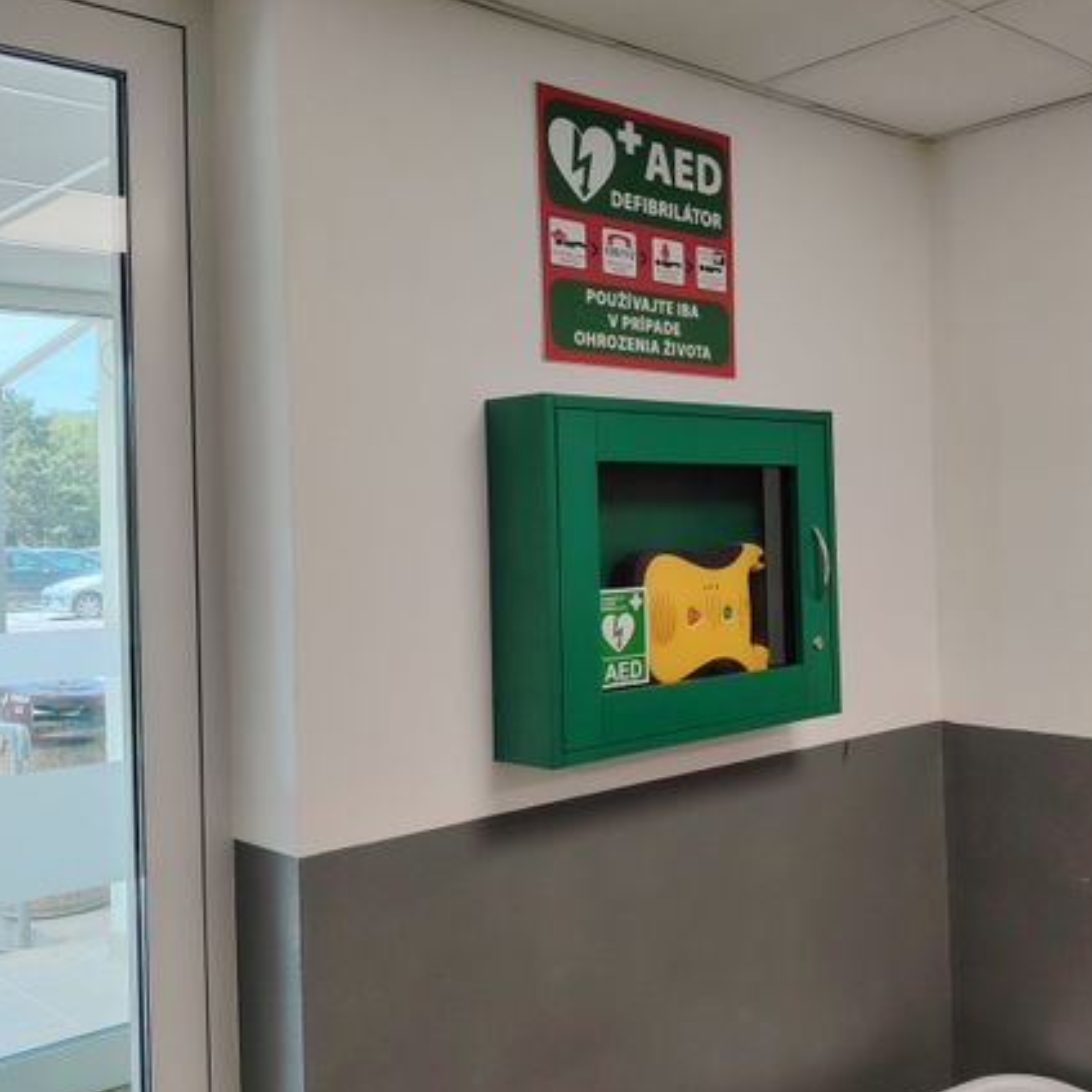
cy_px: 520
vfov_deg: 43.8
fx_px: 1356
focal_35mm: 38
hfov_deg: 43.1
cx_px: 749
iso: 241
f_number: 1.75
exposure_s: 1/100
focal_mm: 5.25
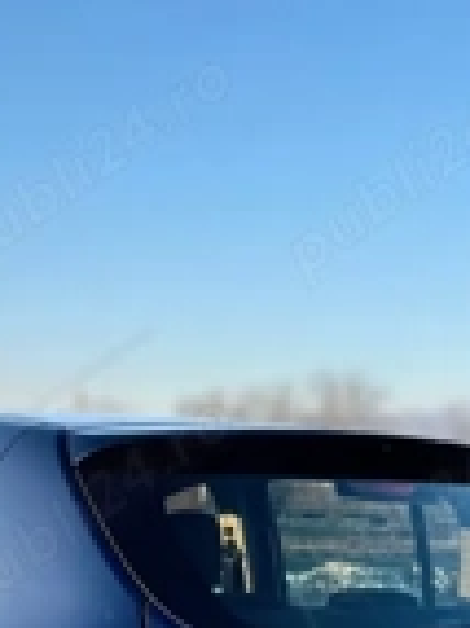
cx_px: 176
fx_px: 1215
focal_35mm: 67
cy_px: 562
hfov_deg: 21.8
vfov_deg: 27.9
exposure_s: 1/989
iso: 80
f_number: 1.78
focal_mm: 6.86
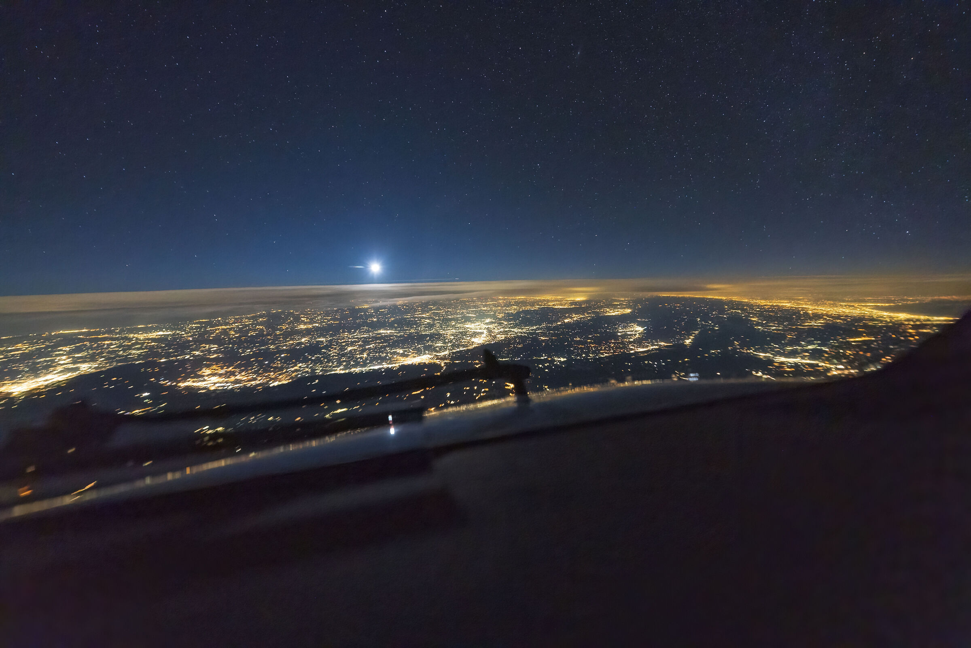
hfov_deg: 112.6
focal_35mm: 12
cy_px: 324
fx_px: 324
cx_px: 486
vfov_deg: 90.0
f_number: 2.8
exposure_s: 1.6
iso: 8000
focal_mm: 12
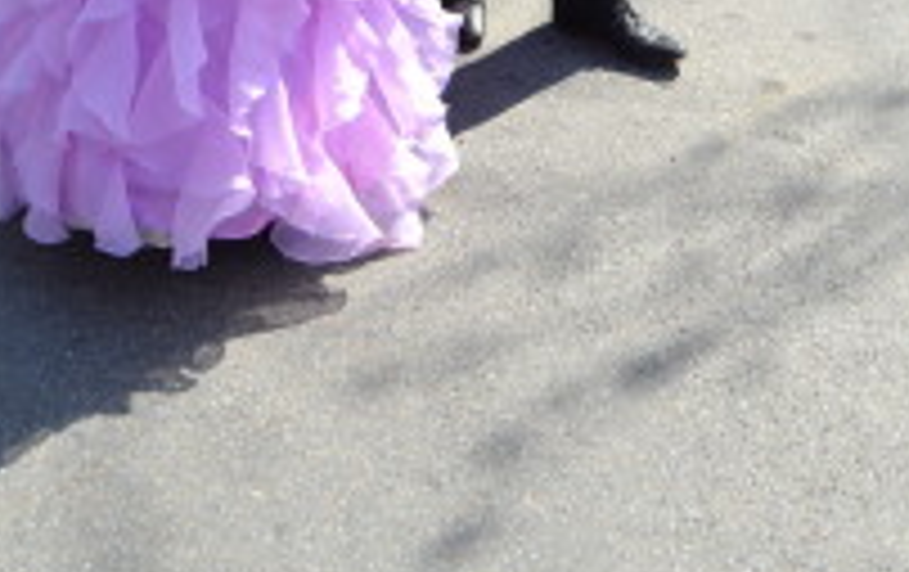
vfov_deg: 13.7
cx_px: 468
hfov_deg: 23.8
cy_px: -410
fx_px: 2159
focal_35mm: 87
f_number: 6.3
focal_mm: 24
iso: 100
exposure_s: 1/160
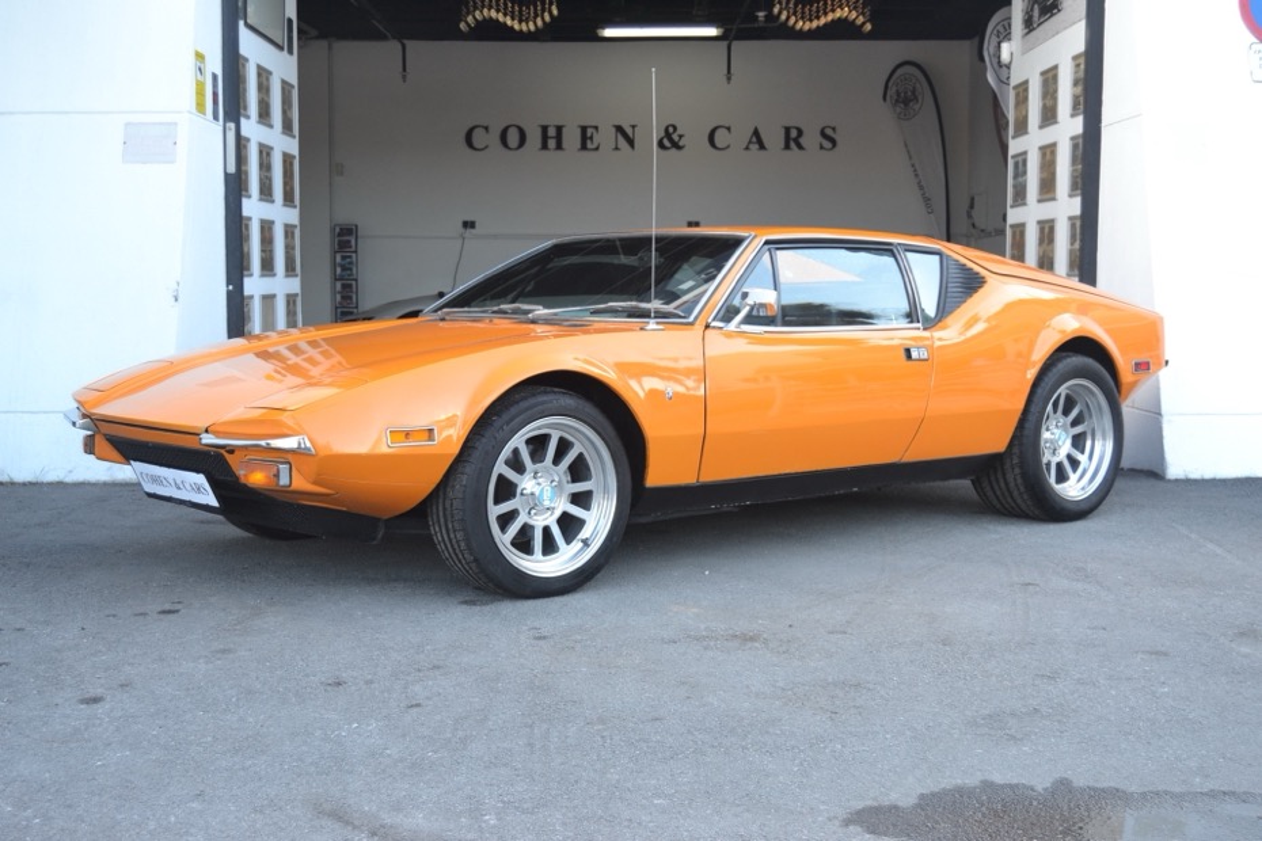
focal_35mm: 48
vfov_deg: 28.1
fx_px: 1683
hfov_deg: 41.1
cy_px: 420
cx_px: 631
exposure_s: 1/100
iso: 400
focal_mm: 32
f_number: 5
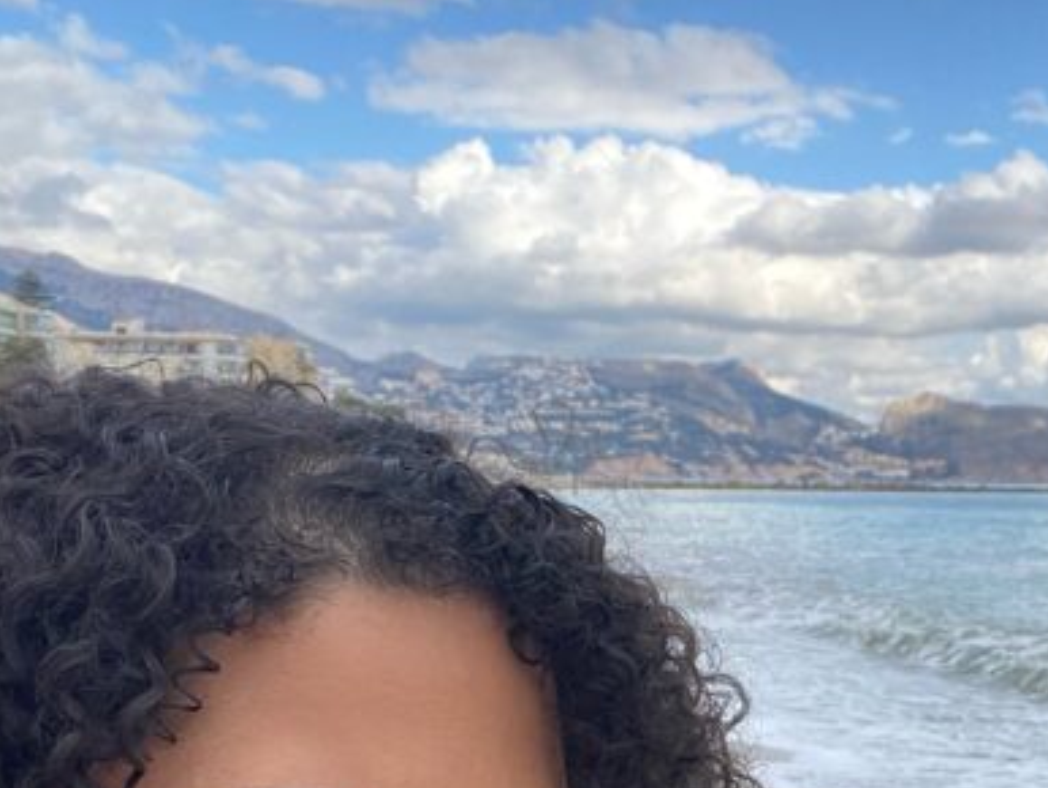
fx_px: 1848
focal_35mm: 61
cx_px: 774
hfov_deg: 31.2
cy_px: 780
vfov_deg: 23.1
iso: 25
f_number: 2.2
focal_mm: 2.71
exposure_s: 1/292
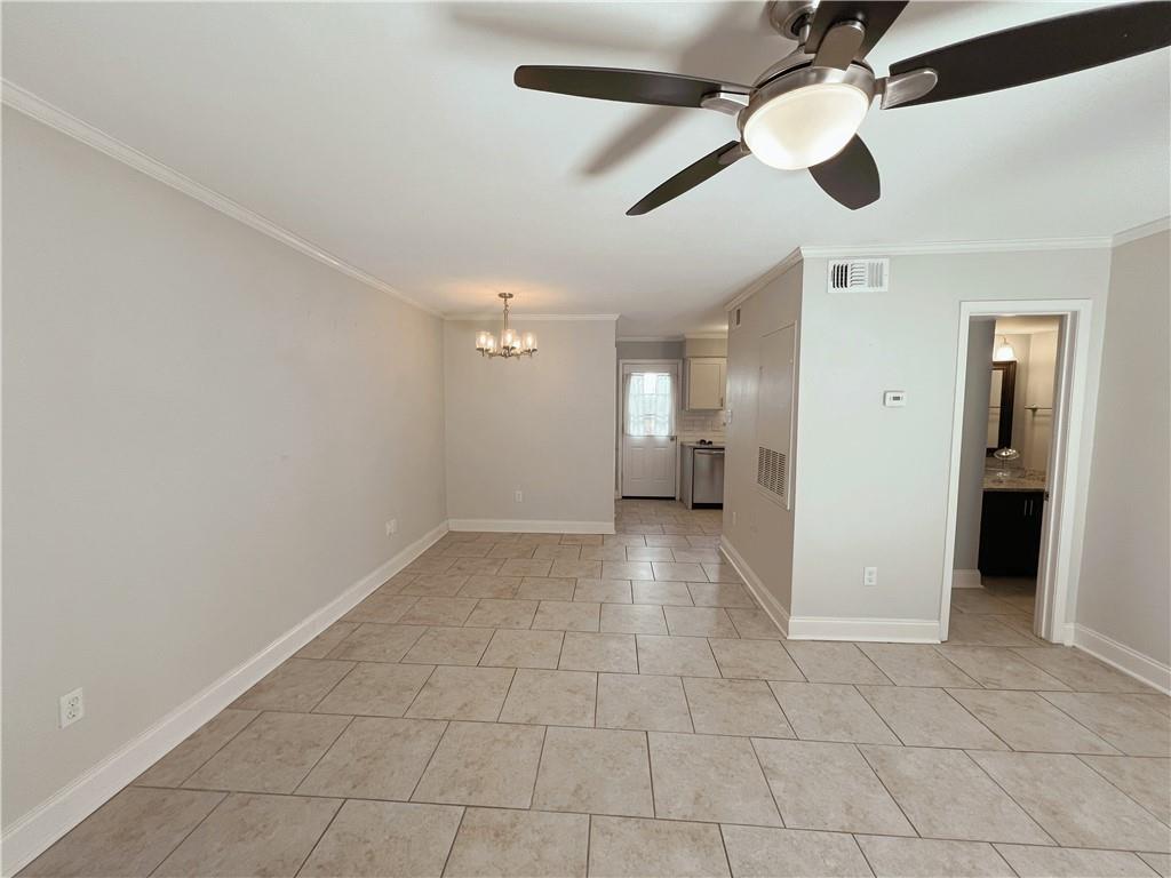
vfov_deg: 89.9
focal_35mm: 13
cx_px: 586
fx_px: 440
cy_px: 439
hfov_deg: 106.2
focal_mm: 1.57
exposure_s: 1/120
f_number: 1.8
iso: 125
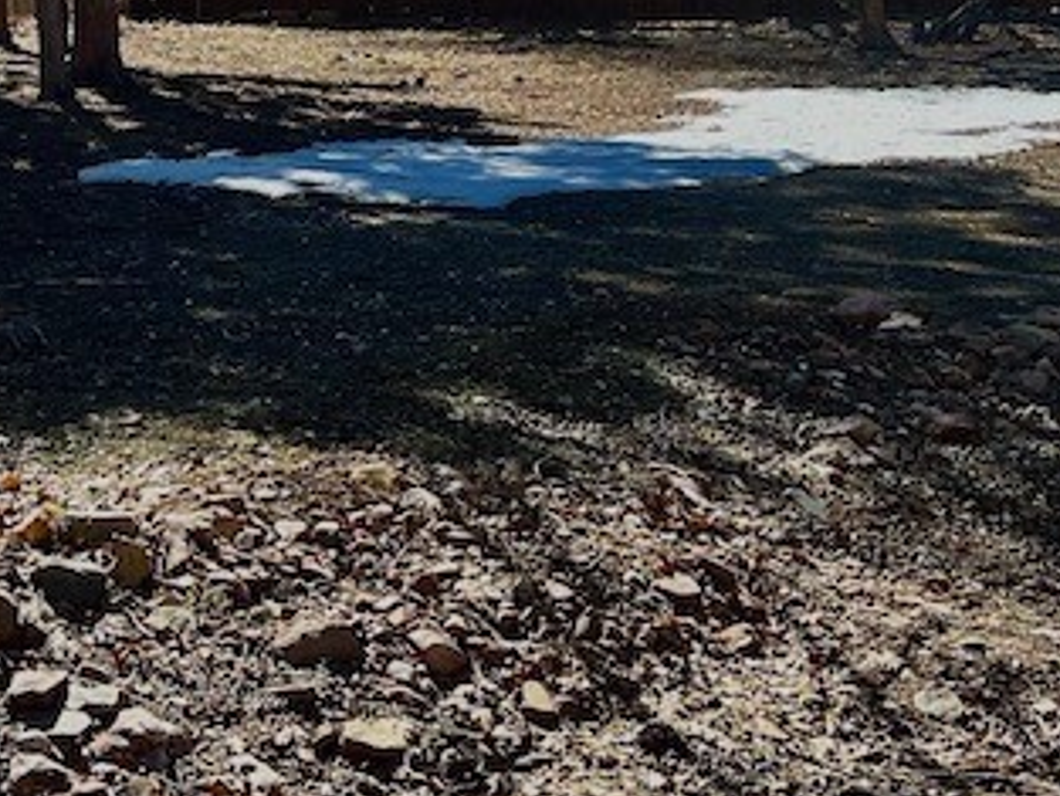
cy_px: 75
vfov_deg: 17.1
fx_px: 2604
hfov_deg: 22.7
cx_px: 193
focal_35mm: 85
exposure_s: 1/1344
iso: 50
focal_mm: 5.7
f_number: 1.5
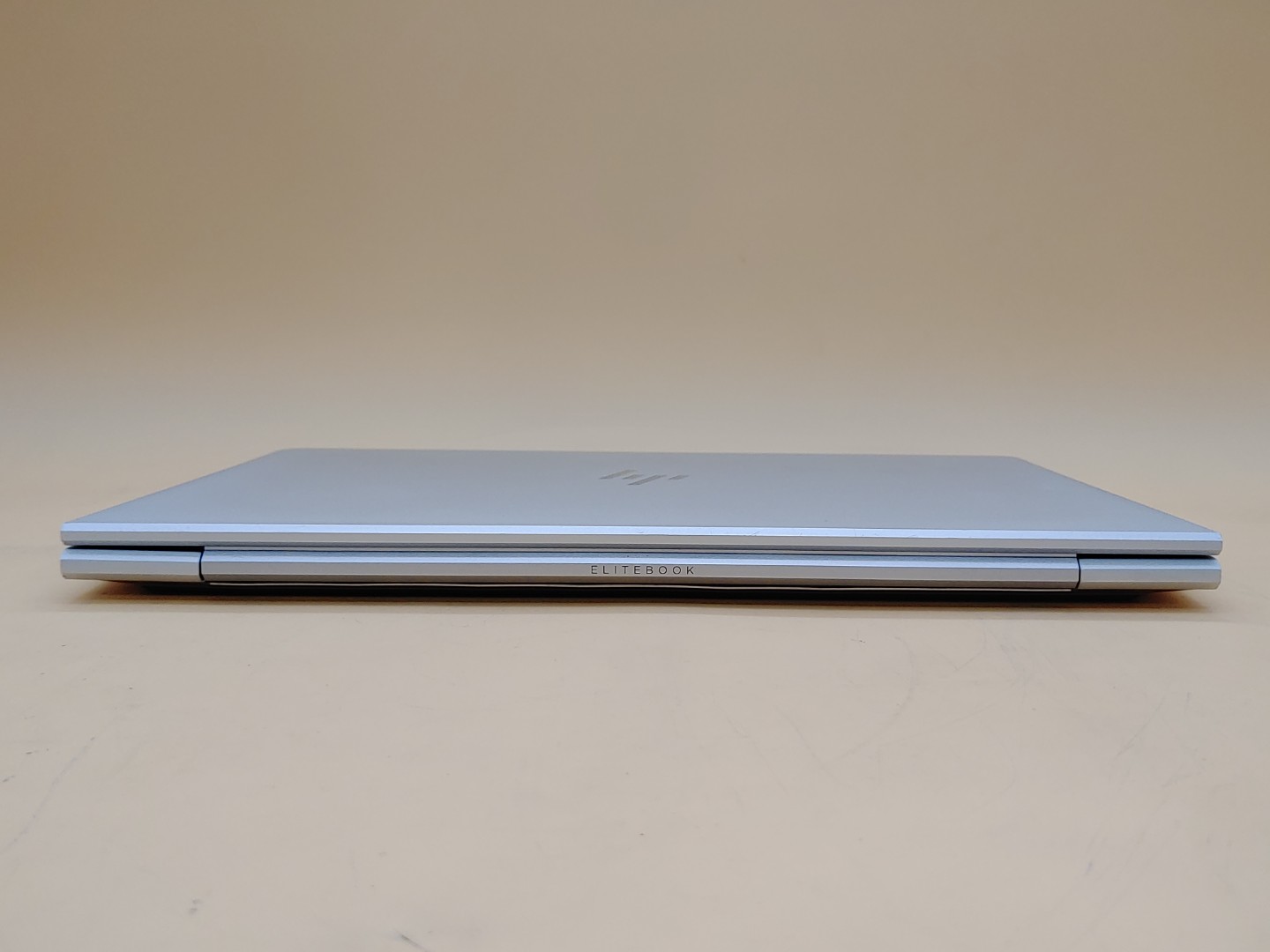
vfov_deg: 42.9
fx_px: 1211
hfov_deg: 55.4
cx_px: 635
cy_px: 476
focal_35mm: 33
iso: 50
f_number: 1.8
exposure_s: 1/188
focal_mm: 4.36
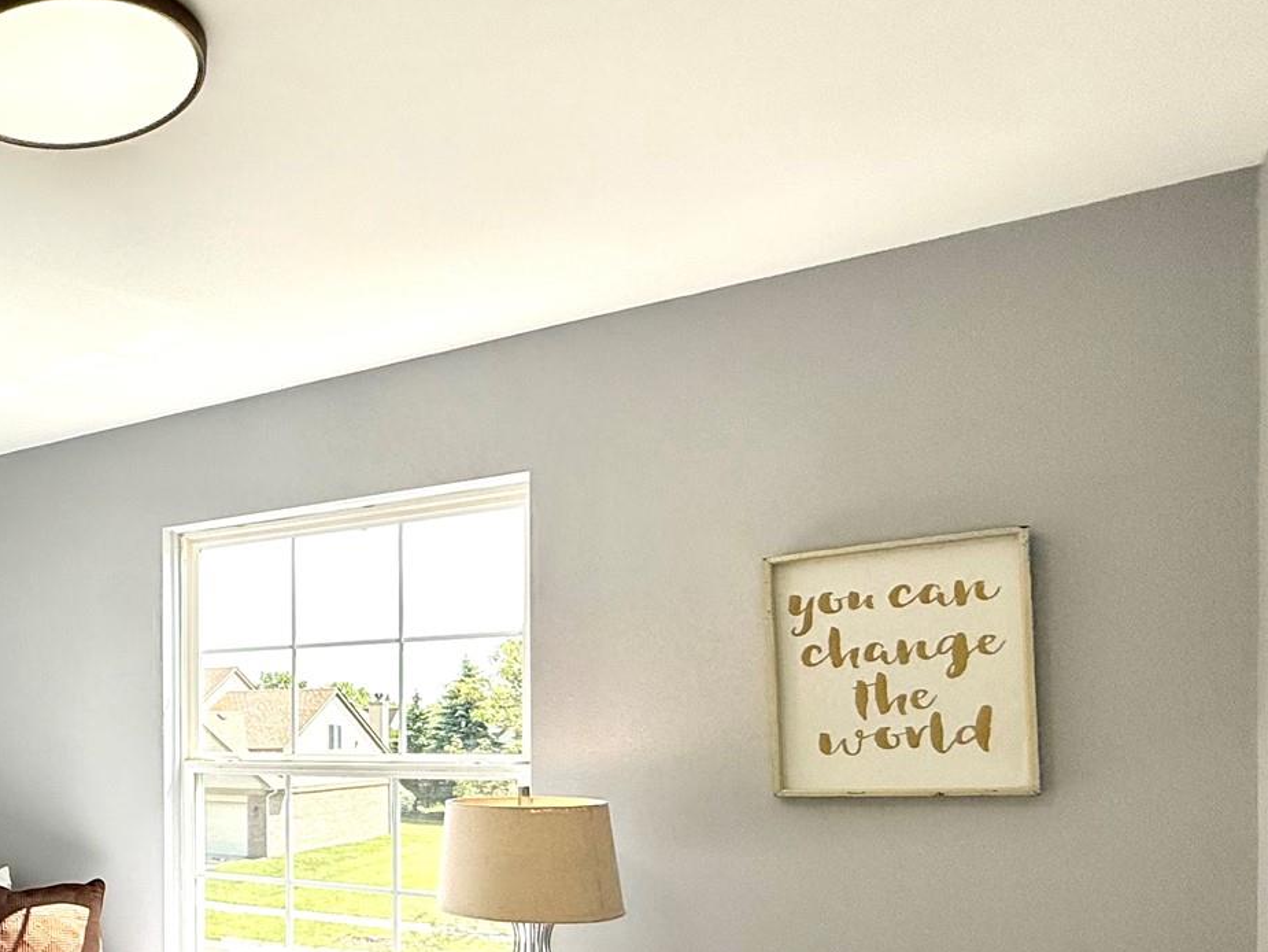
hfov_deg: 47.4
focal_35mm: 31
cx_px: -26
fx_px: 1136
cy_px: 748
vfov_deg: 43.5
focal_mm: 2.22
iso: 64
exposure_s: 1/596
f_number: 2.2
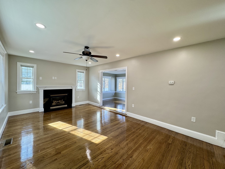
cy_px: 84
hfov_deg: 102.1
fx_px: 91
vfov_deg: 85.7
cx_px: 112
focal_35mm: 14
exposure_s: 1/120
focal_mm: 2.22
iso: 100
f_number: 2.2
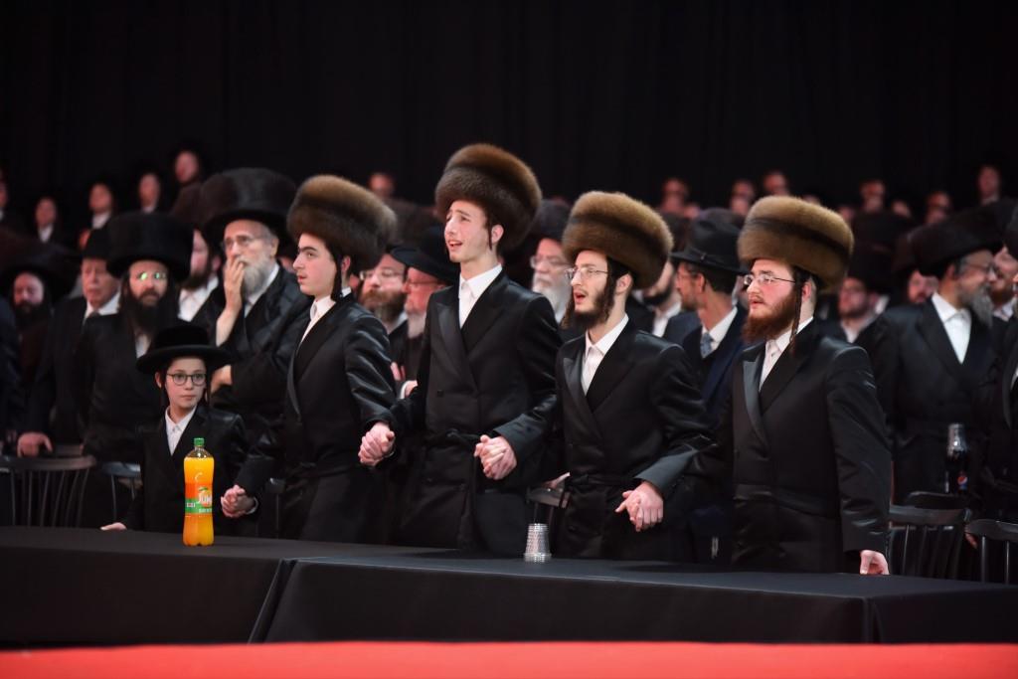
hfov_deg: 13.7
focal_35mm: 150
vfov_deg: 9.2
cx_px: 509
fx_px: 4242
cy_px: 340
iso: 1250
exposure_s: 1/400
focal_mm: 150
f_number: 2.8
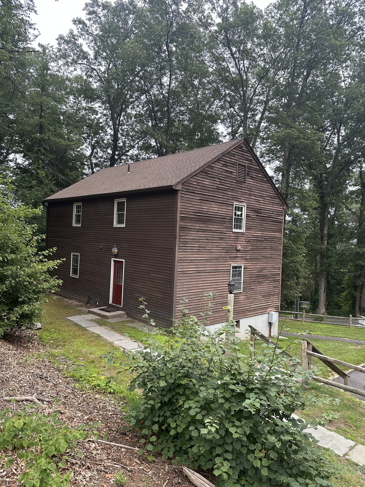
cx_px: 182
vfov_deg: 71.6
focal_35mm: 24
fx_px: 337
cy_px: 244
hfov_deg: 56.8
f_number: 1.78
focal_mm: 6.86
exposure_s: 1/549
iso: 80
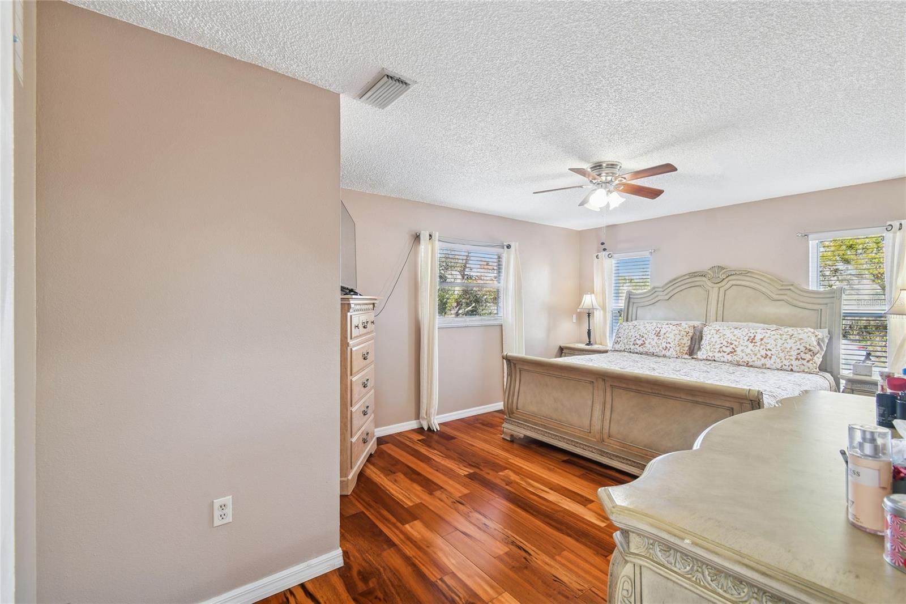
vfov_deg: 77.3
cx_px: 453
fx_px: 377
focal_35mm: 15
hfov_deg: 100.4
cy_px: 302
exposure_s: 1/1.67
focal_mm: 10
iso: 100
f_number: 7.1
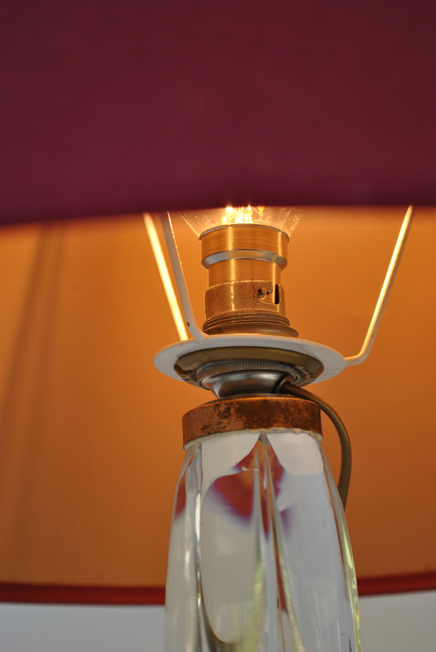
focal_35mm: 82
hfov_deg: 16.6
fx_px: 1494
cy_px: 326
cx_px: 218
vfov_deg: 24.6
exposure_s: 1/60
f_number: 5.6
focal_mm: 55
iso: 200
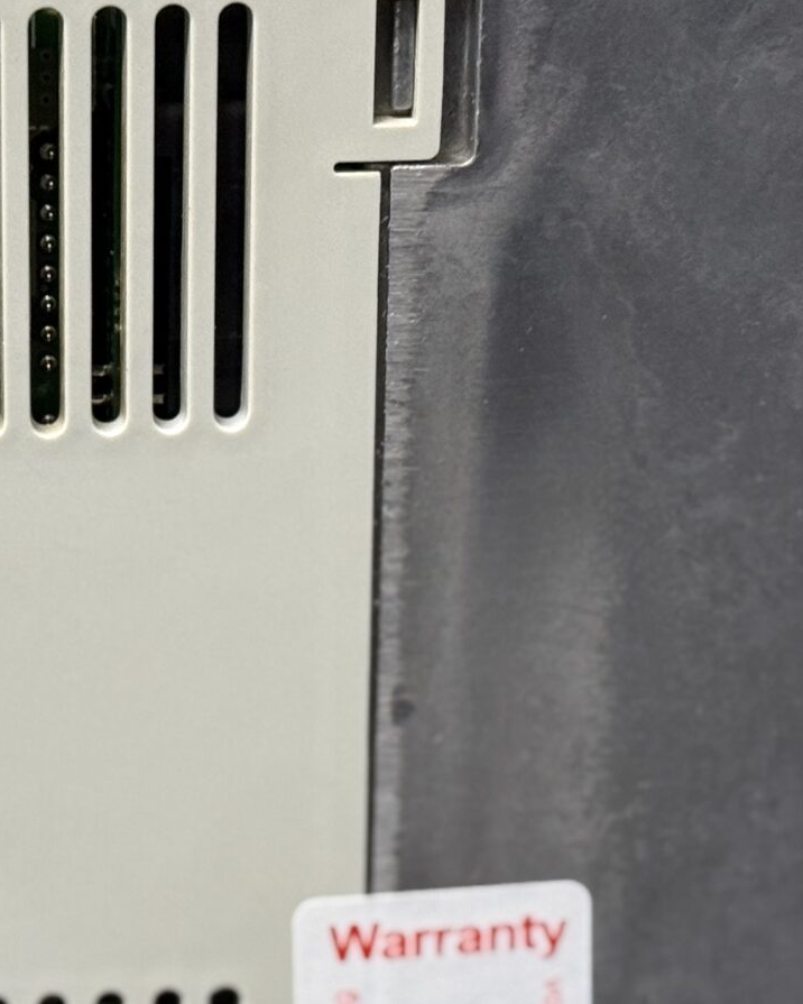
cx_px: 22
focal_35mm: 134
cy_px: 657
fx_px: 3981
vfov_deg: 14.4
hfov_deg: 11.4
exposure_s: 1/50
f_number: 1.78
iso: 250
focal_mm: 6.76
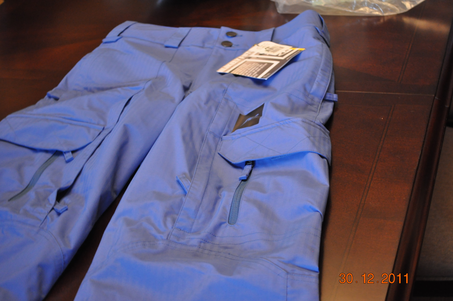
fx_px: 754
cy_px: 150
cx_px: 226
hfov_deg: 33.4
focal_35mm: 60
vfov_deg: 22.6
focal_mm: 40
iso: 1600
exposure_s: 1/8
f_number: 5.3
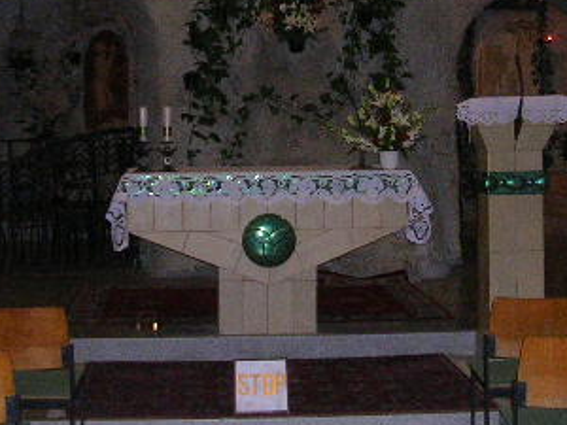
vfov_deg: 17.9
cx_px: 302
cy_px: 32
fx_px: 1327
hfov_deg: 24.1
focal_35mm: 81
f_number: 2.8
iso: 200
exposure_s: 1/60.1
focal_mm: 5.8
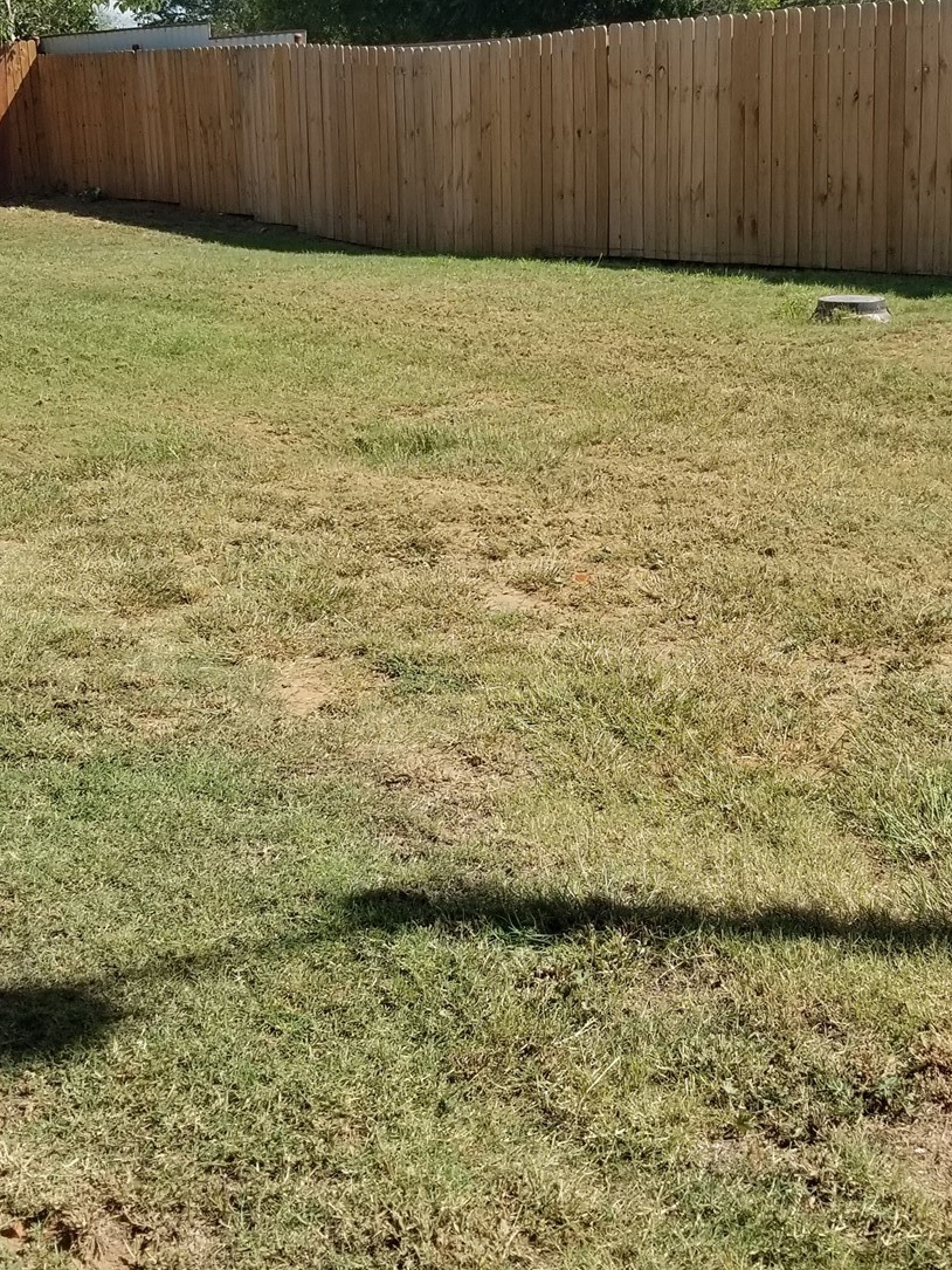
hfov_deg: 31.5
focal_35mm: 46
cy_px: 437
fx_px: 1686
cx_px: 495
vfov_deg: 40.8
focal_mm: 4.25
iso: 50
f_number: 1.7
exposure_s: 1/2368
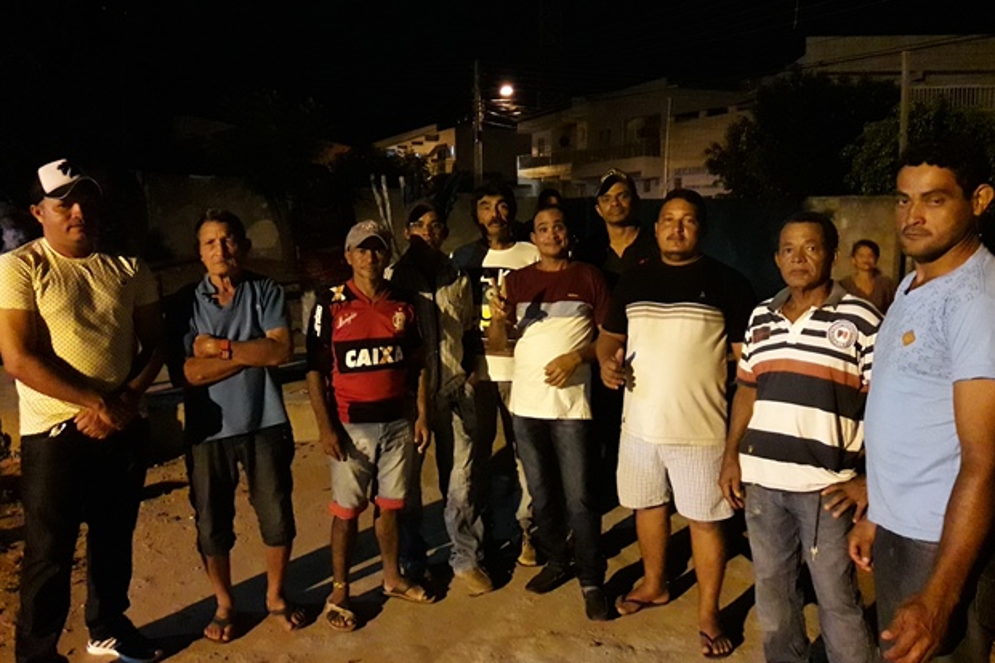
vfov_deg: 43.6
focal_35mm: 30
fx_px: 829
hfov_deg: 61.9
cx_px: 511
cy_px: 317
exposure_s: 1/10
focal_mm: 3.7
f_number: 1.9
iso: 800
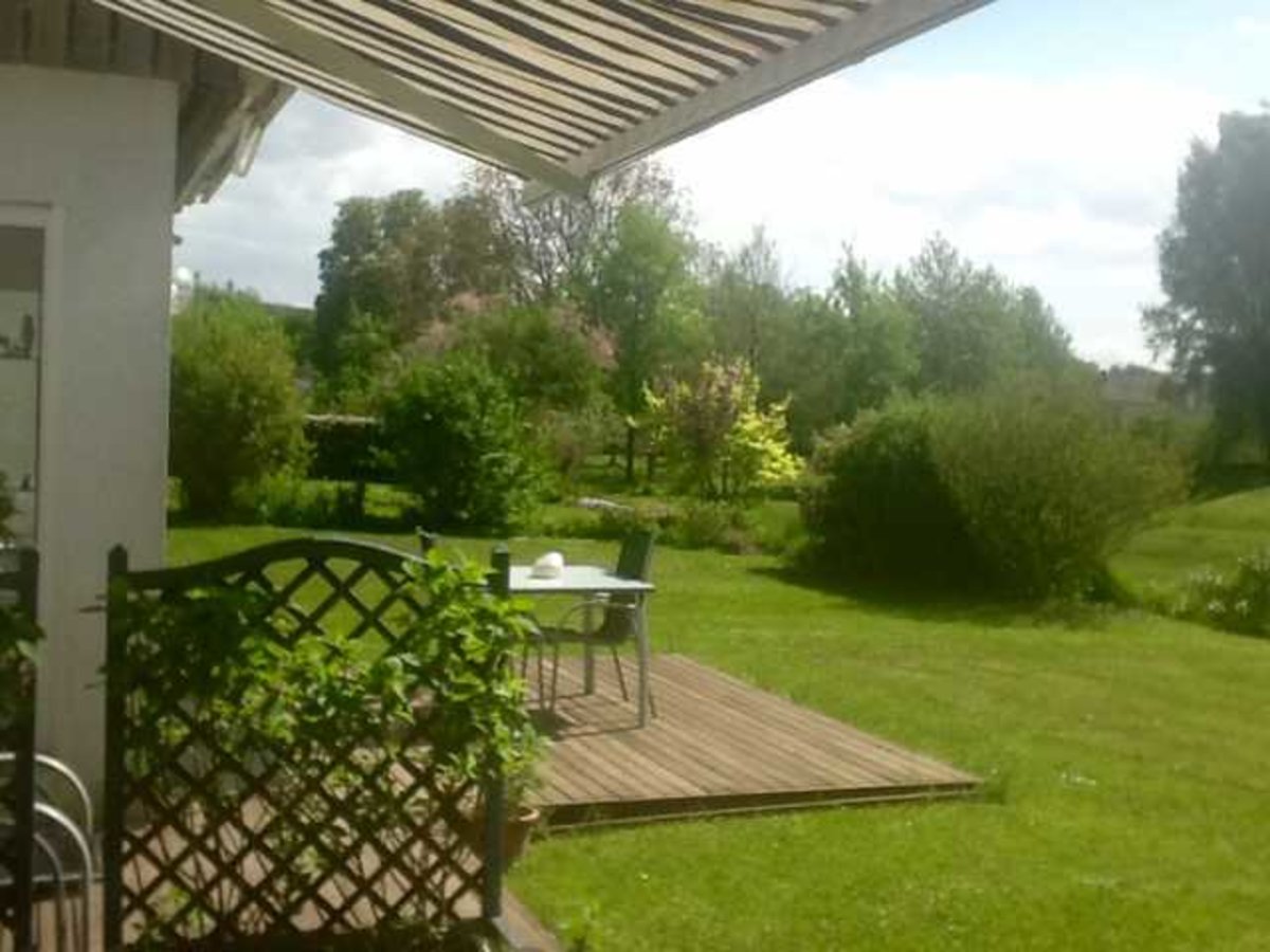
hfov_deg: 42.9
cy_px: 476
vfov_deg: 32.9
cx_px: 635
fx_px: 1614
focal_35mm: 44
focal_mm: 2.03
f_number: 2.4
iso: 40
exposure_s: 1/1115
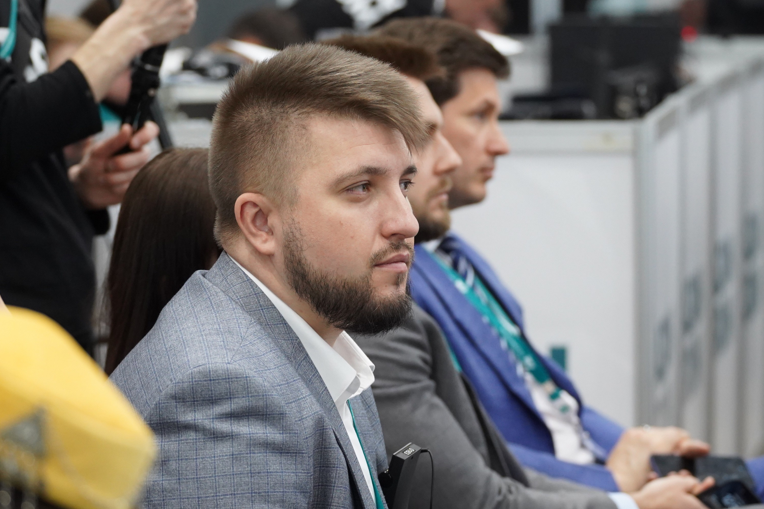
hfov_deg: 10.1
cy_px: 254
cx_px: 382
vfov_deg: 6.8
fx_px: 4308
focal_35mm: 203
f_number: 5
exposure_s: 1/160
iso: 3200
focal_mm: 135
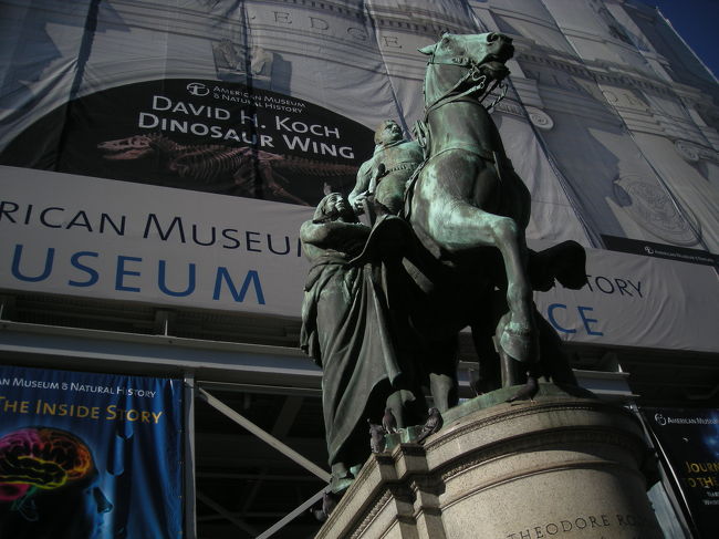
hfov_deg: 52.6
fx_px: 727
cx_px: 360
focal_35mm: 35
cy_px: 270
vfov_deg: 40.7
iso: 50
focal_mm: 5.7
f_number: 5.7
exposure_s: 1/424
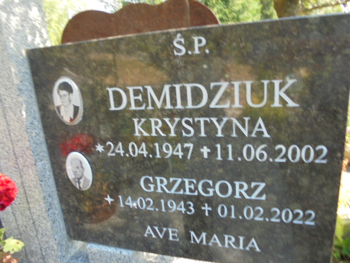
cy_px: 132
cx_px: 175
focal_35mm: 26
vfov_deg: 53.1
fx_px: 263
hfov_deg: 67.3
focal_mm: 4.6
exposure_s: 1/80
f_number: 3.5
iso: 100
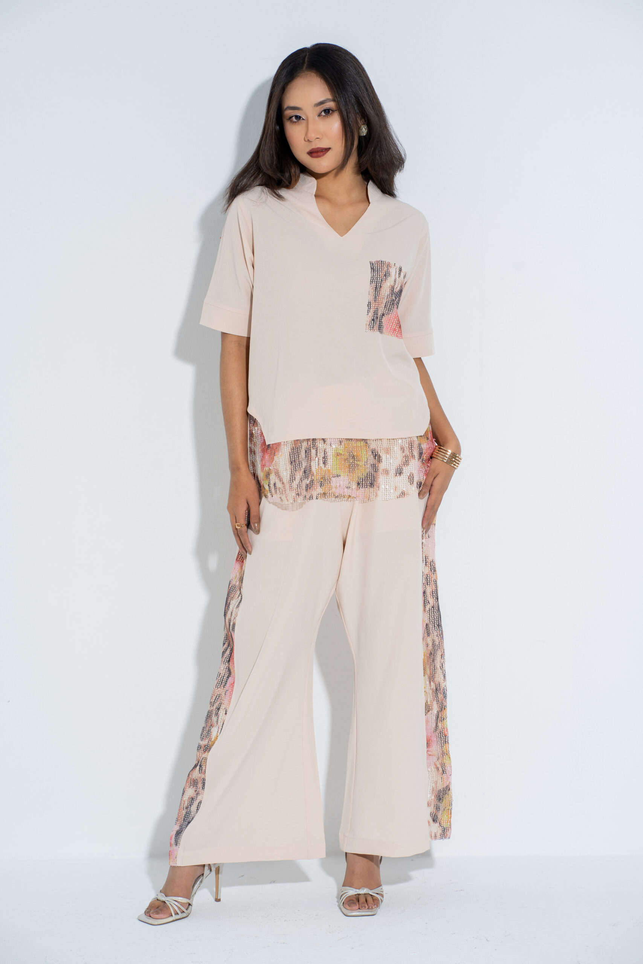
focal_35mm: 85
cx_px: 322
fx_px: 2277
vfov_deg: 23.9
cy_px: 482
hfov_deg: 16.1
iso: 100
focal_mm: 85
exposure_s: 1/250
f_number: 7.1
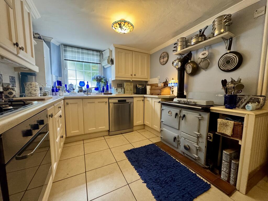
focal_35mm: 14
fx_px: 108
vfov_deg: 85.7
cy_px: 100
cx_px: 134
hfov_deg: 102.1
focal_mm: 2.22
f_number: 2.2
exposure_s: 1/50
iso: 500
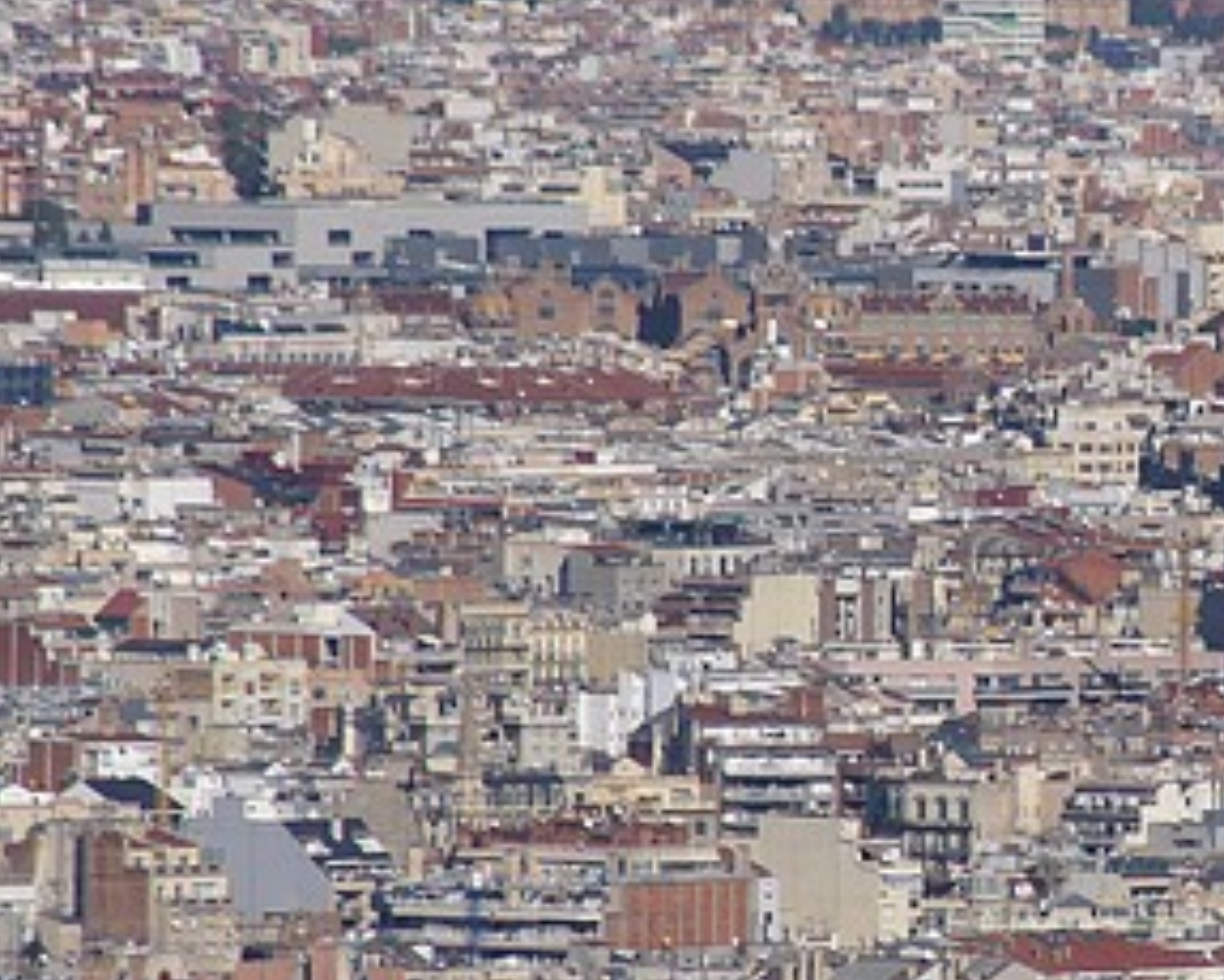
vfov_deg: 1.6
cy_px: 447
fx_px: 34075
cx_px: 1292
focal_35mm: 940
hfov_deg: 2.1
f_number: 8
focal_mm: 300
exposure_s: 1/640
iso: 100
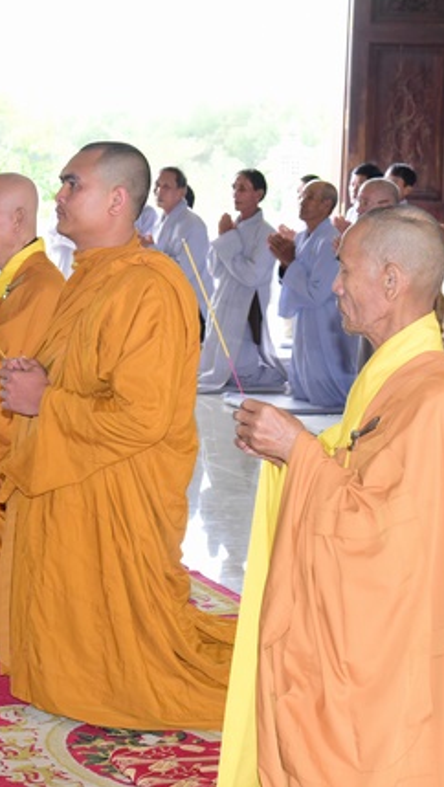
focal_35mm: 92
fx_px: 1921
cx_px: 81
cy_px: 396
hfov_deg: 13.1
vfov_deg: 23.2
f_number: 7.1
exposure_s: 1/100
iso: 2500
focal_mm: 58
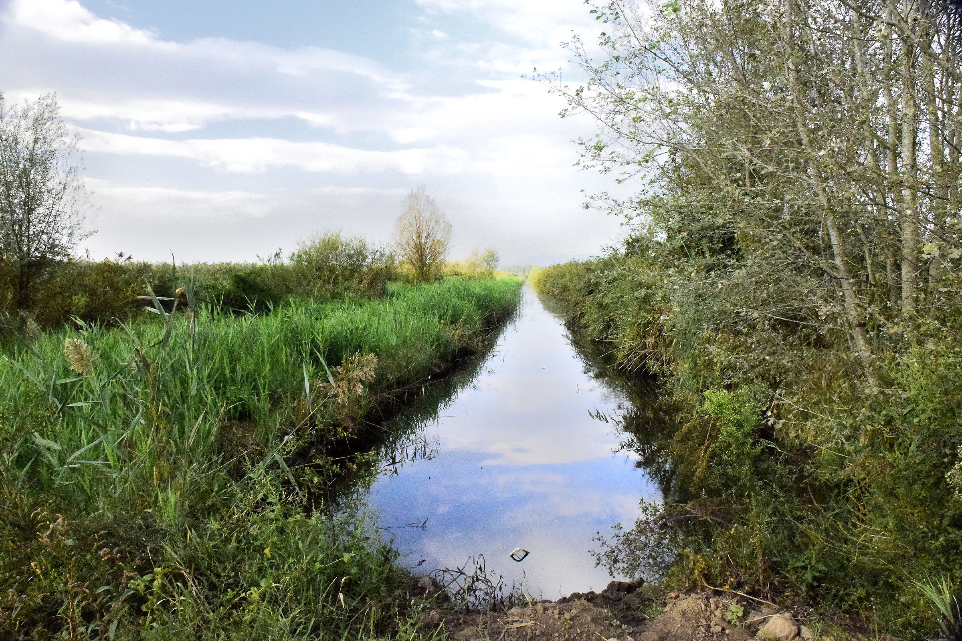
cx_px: 481
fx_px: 721
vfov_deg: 47.9
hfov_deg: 67.4
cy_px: 320
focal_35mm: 27
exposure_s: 1/3200
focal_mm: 18
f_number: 14
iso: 12800
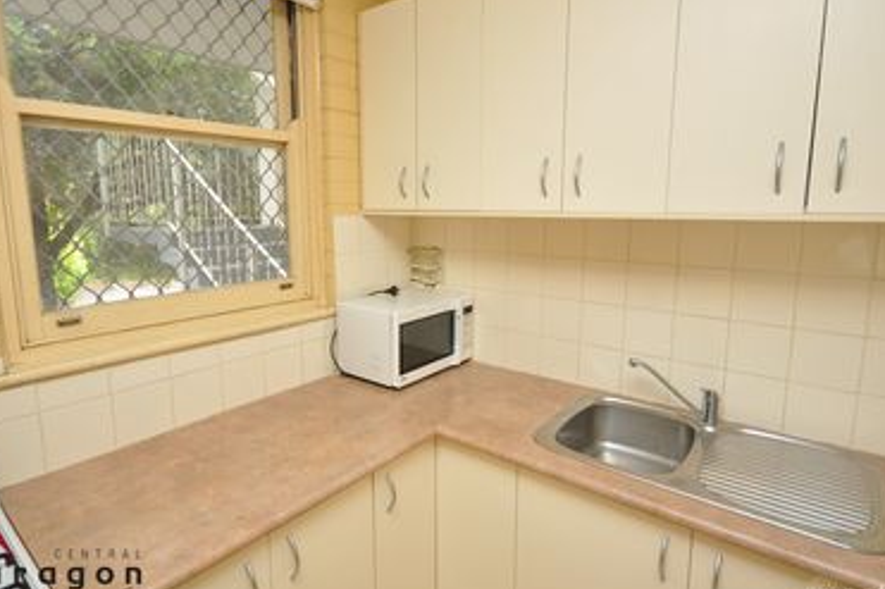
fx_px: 467
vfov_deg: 64.4
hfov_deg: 86.9
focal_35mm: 19
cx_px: 429
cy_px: 273
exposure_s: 1/60
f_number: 4
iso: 800
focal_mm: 10
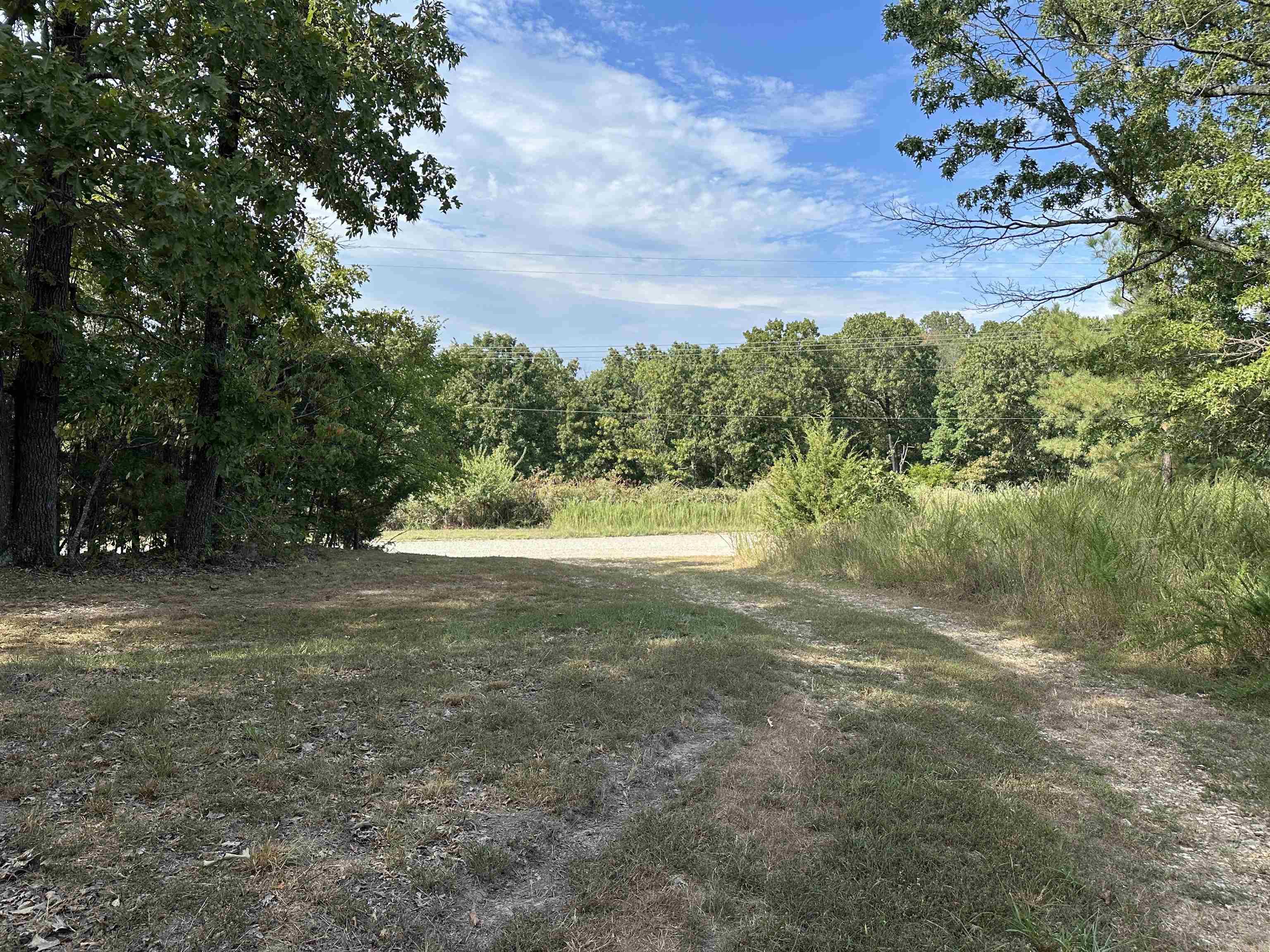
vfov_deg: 56.8
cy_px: 476
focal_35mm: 24
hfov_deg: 71.6
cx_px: 635
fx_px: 881
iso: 80
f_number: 1.78
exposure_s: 1/1988
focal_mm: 6.86
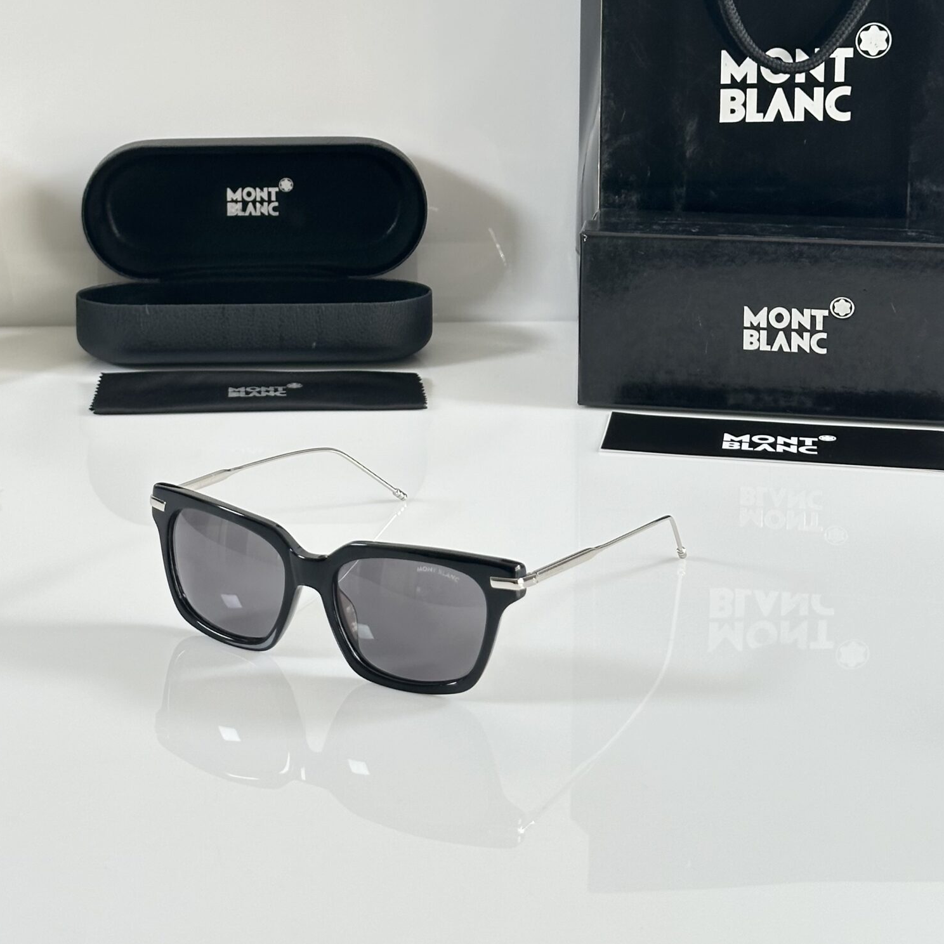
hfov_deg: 23.6
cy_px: 171
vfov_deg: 23.3
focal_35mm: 73
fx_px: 2252
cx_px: 347
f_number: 1.78
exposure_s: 1/101
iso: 80
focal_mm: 6.86
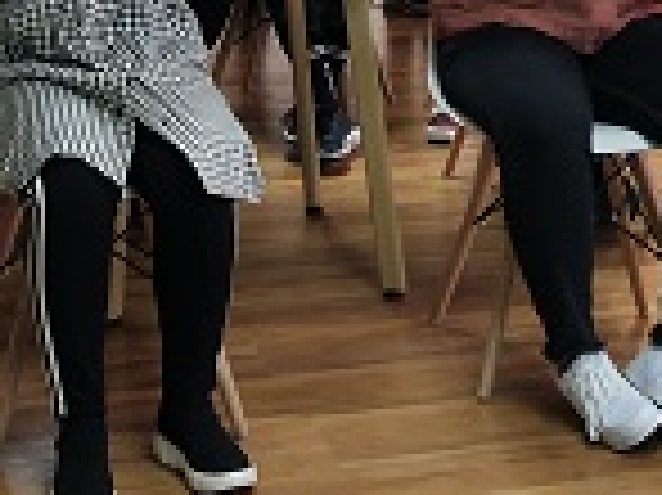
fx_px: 2503
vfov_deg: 10.8
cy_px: -292
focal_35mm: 131
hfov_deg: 15.1
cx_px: 311
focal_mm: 3.95
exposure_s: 1/50
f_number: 1.8
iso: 176
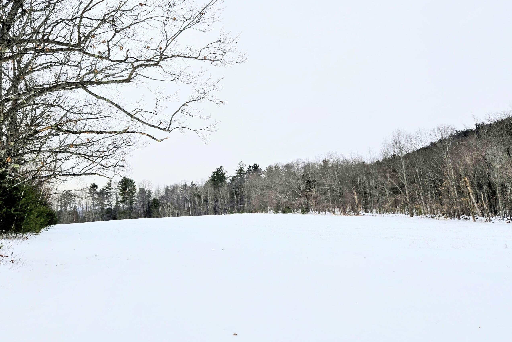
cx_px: 228
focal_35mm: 28
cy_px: 136
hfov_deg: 65.3
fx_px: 398
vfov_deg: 46.1
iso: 40
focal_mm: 5.4
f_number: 1.8
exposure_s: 1/180
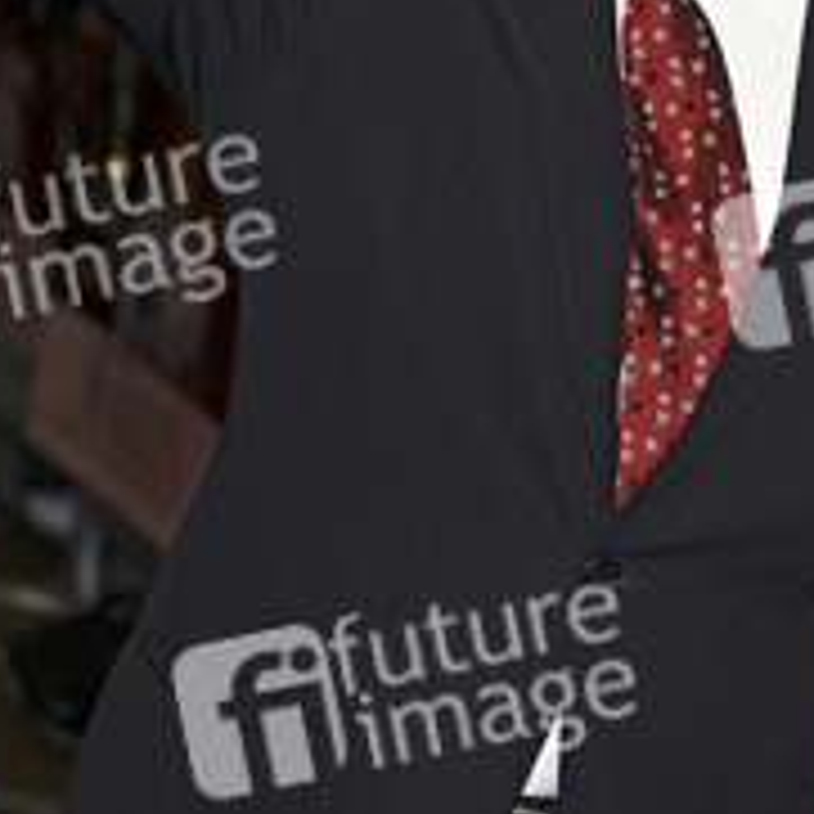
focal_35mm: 226
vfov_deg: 7.7
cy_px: 18
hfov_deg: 7.7
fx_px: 6013
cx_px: 537
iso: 200
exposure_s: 1/200
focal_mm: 80
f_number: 5
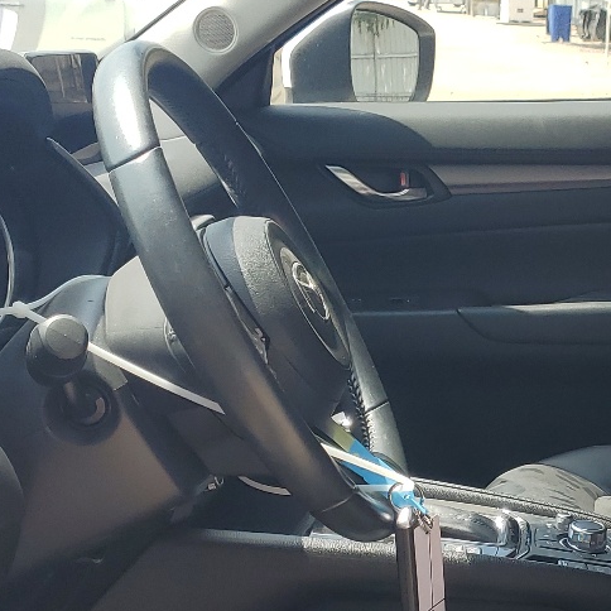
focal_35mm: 76
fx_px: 1518
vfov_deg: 22.5
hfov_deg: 22.1
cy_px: 477
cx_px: 571
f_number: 1.5
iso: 50
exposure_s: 1/1111
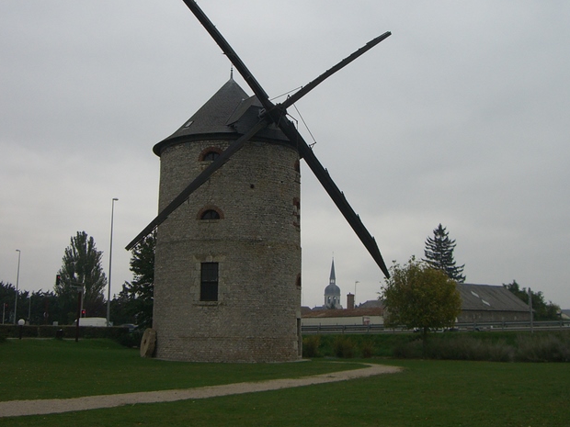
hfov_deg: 38.9
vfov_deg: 29.5
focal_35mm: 49
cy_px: 157
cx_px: 302
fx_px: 807
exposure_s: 1/250
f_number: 4.3
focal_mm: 6.2
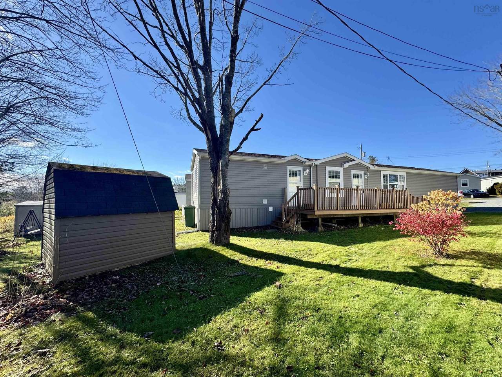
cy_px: 188
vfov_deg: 85.7
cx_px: 251
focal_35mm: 14
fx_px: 203
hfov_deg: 102.1
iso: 50
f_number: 2.2
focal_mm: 2.22
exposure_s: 1/1126
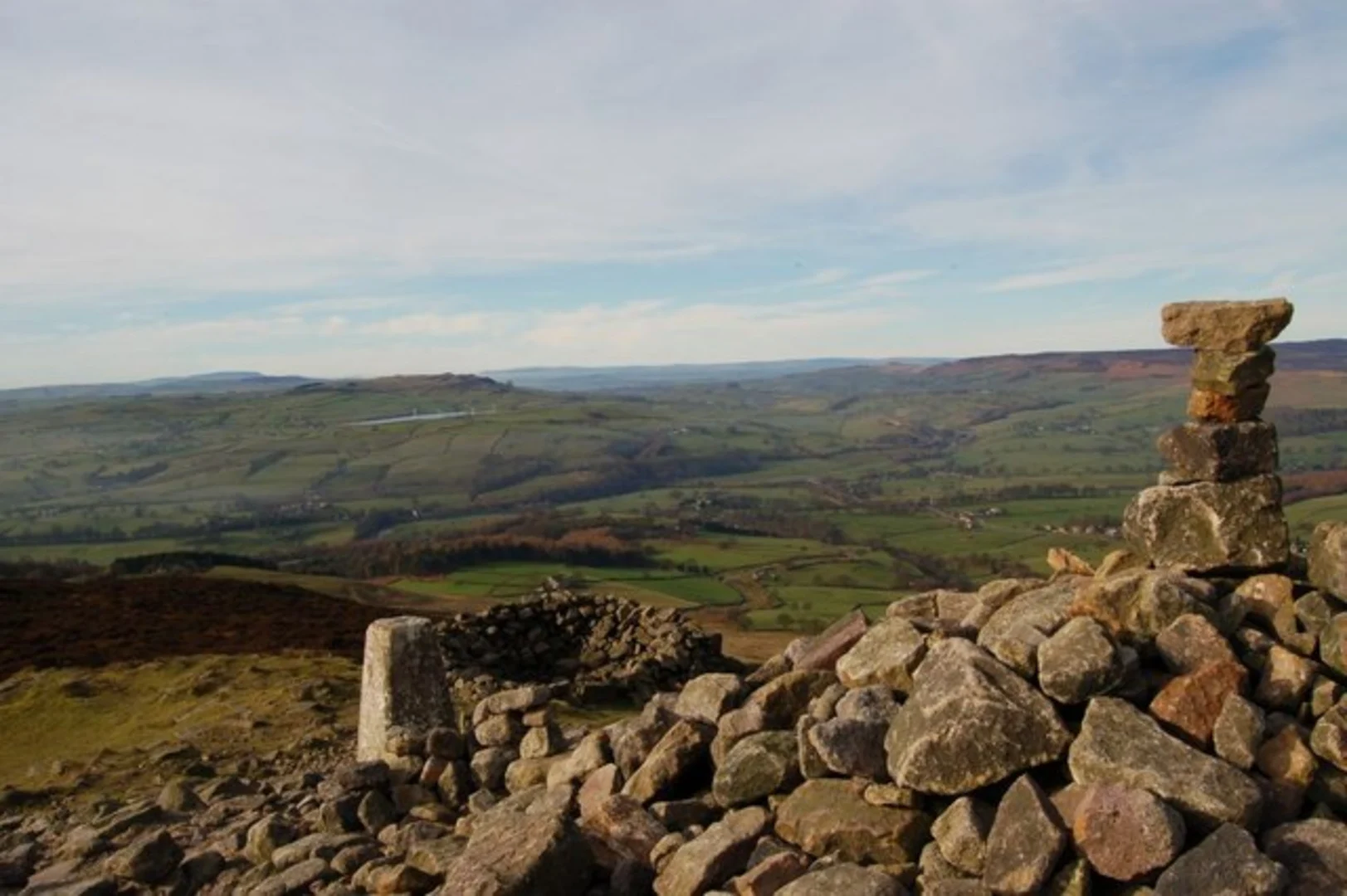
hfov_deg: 62.0
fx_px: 1122
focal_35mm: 30
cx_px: 674
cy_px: 448
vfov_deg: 43.6
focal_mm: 20
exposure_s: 1/60
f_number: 22
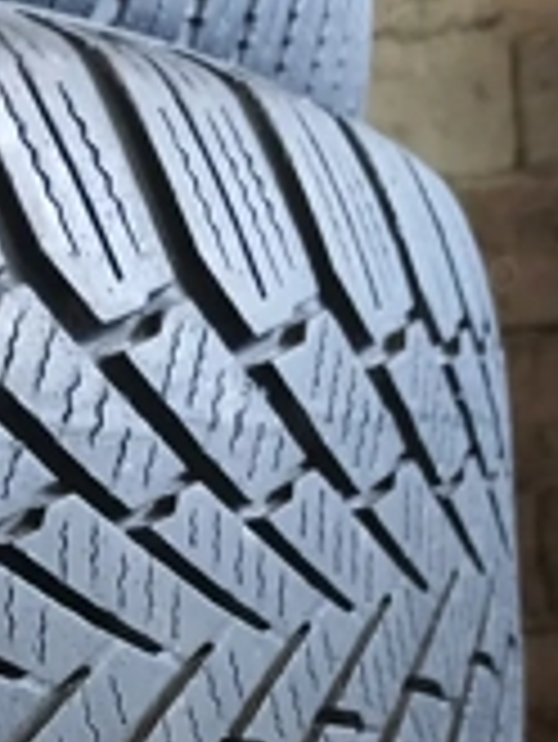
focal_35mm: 63
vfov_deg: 28.5
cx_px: 117
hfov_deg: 23.0
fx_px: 1352
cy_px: 764
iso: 500
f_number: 1.8
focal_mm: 3.98
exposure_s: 1/20
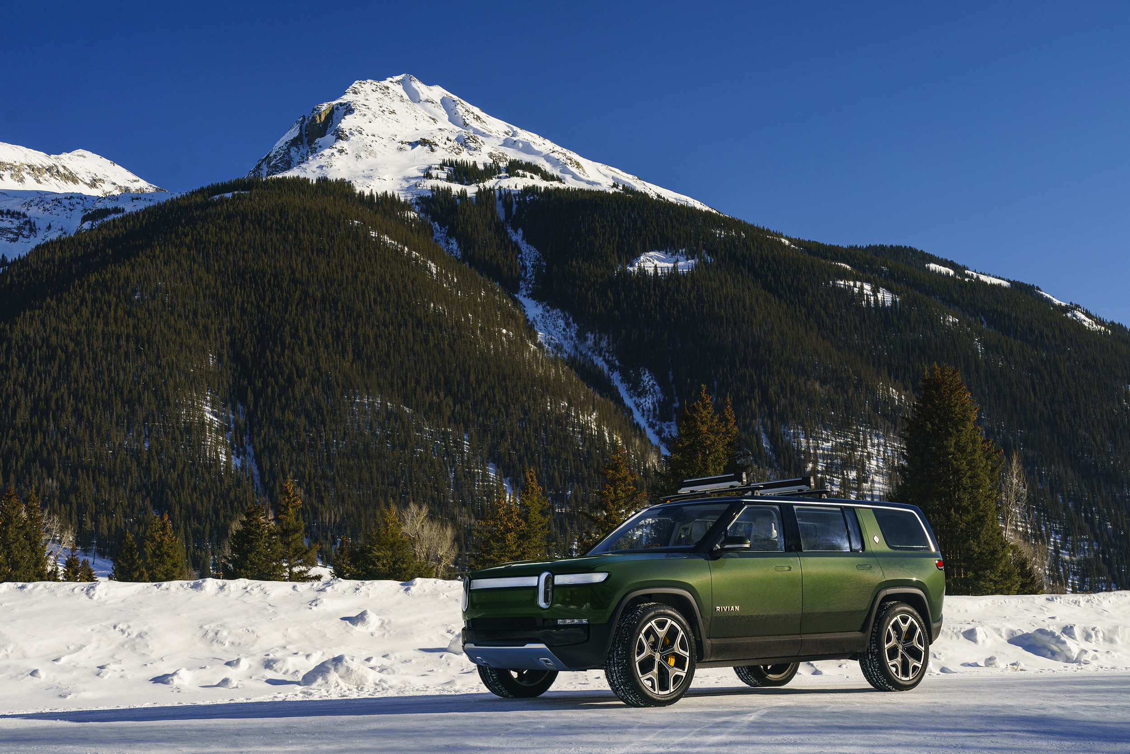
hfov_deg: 45.4
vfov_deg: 31.2
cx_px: 565
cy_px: 377
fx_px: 1350
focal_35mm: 43
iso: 200
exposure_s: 1/400
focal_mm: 43
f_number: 9
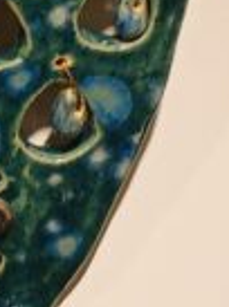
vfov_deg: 10.0
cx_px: -103
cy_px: -103
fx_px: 1728
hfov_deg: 7.5
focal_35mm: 195
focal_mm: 3.98
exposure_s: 1/50
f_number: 1.8
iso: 64
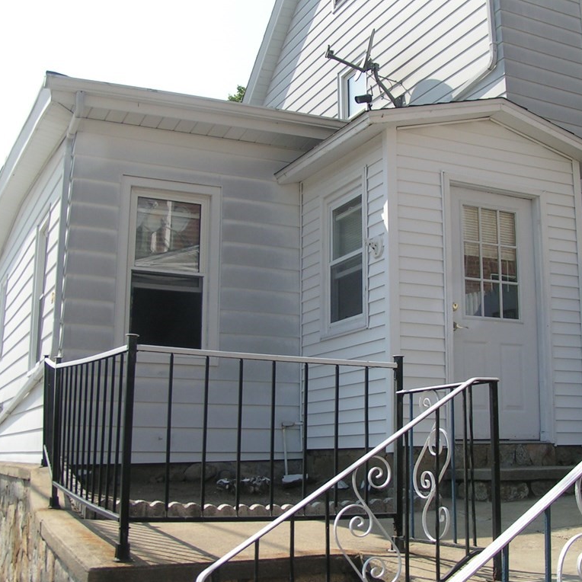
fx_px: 856
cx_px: 333
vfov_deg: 37.6
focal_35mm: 45
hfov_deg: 37.5
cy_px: 292
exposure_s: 1/320
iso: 50
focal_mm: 5.8
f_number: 5.6
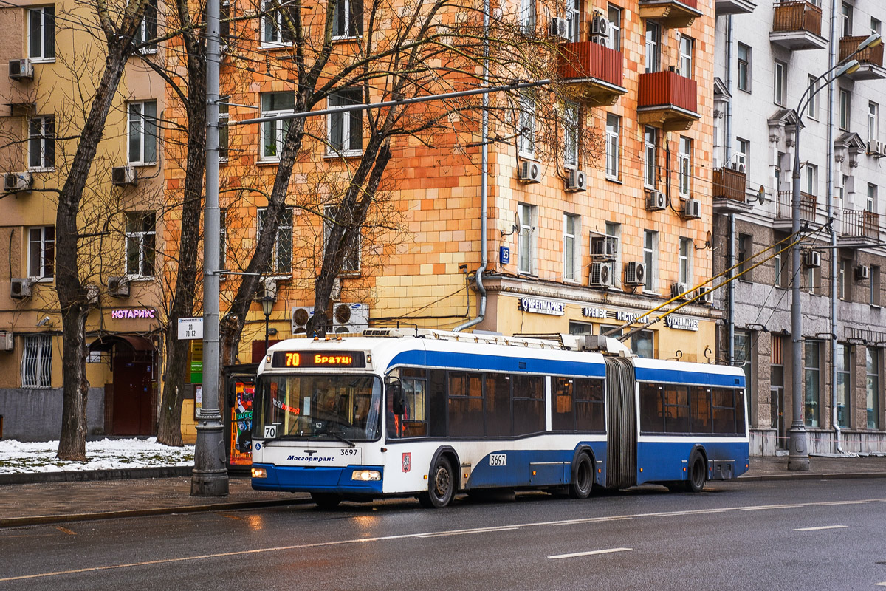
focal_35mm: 78
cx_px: 443
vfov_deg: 17.5
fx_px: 1920
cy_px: 296
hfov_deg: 26.0
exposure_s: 1/50
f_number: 4.8
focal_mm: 52
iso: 160
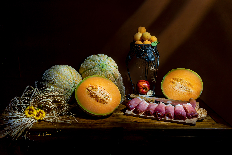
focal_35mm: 35
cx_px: 116
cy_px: 78
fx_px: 226
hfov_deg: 54.4
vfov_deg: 37.9
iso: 200
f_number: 22
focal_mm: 35
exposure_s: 15
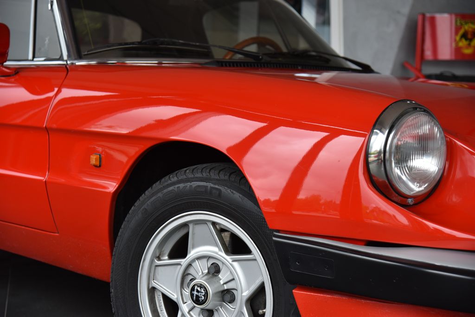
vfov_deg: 19.5
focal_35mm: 70
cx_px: 238
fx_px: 924
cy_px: 158
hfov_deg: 28.8
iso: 500
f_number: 4.5
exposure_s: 1/80
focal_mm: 70
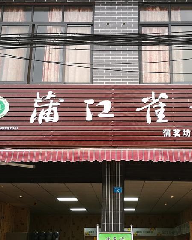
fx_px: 362
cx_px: 119
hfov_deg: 29.6
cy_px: 120
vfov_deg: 36.7
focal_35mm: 51
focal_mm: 4.5
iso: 80
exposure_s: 1/60.2
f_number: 2.2
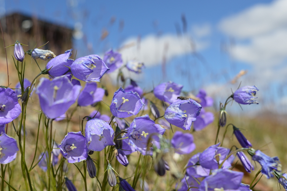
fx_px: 398
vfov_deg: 27.0
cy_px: 98
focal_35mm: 50
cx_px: 139
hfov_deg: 39.6
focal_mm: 32
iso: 100
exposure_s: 1/400
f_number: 8
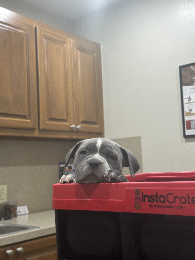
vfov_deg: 39.7
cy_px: 130
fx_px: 361
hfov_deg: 30.3
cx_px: 98
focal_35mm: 48
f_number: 1.78
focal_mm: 6.86
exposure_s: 1/60
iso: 125
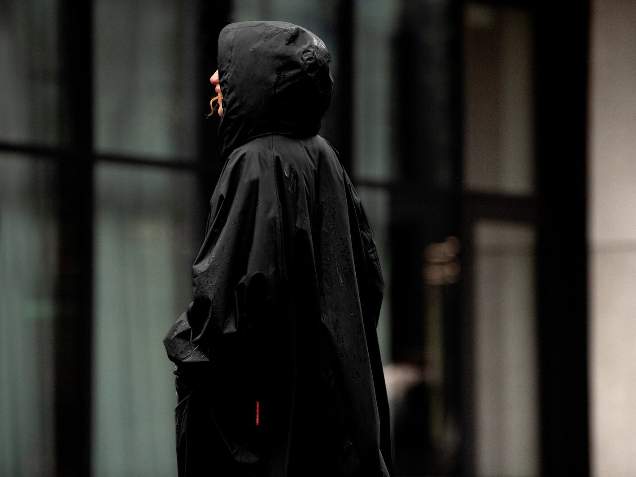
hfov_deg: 9.1
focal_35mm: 217
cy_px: 238
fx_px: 3986
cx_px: 357
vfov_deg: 6.8
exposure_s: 1/1000
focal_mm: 200
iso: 1250
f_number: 4
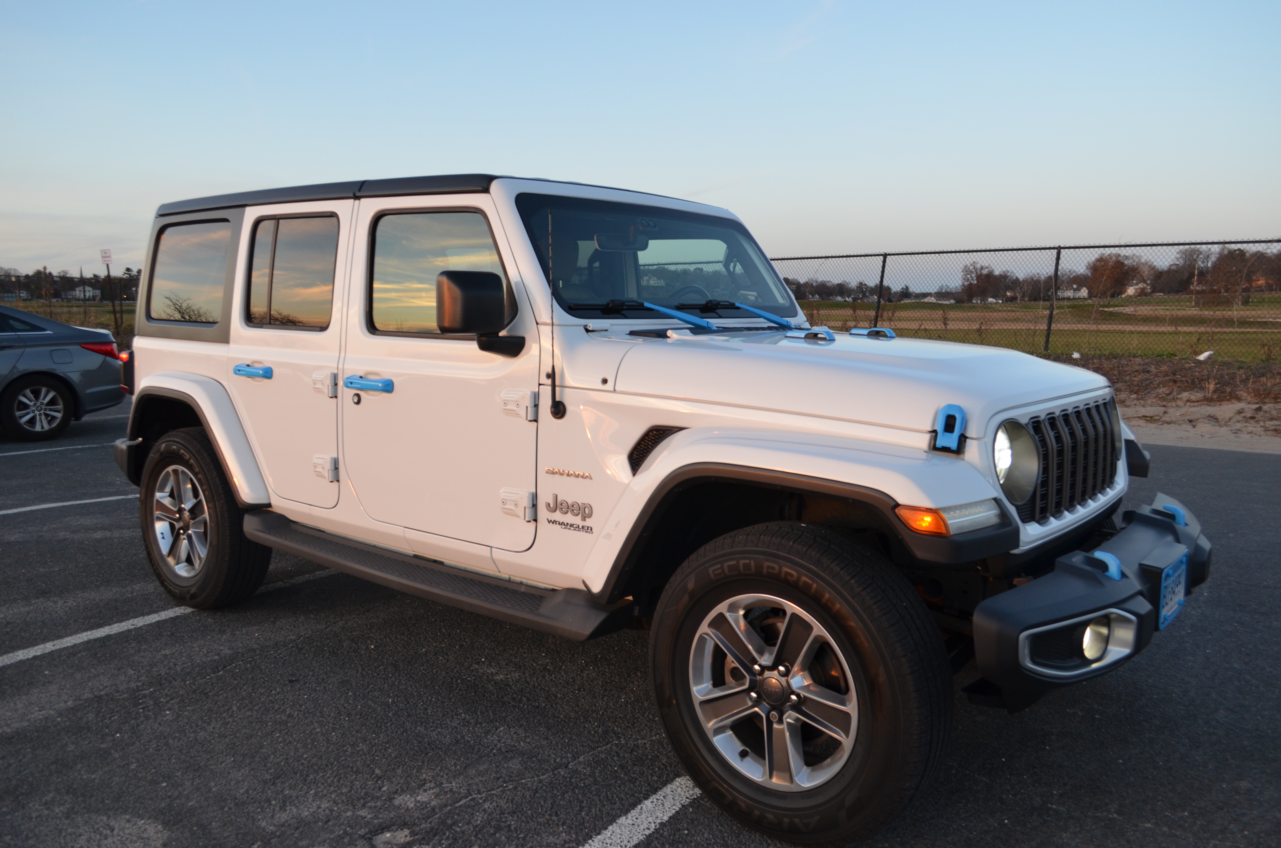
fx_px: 959
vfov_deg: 47.7
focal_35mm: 27
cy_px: 424
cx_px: 640
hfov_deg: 67.5
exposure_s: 1/100
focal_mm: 18
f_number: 5
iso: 400
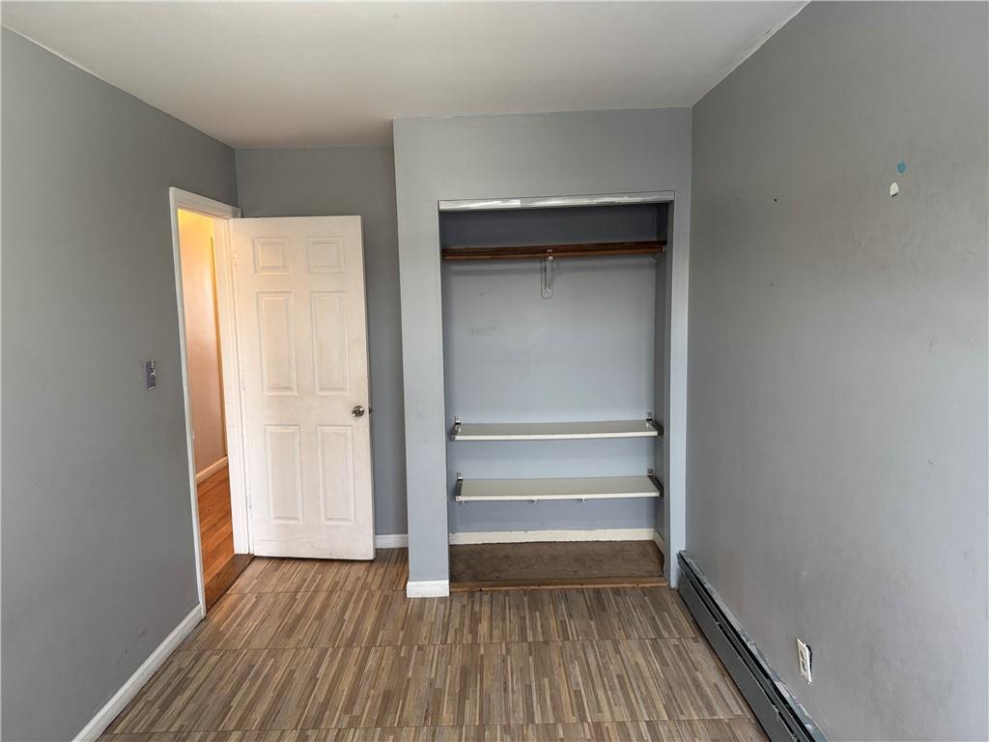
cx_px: 494
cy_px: 371
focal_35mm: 24
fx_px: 686
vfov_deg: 56.8
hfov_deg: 71.6
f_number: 1.78
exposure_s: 1/60
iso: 125
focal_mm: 6.76
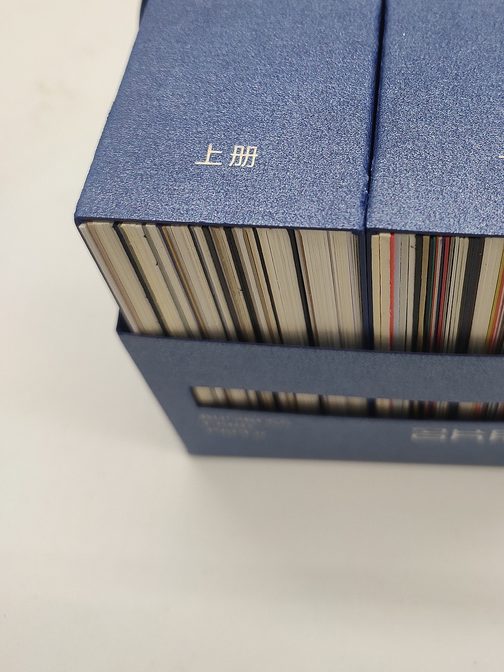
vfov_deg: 47.2
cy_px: 170
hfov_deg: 36.8
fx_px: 738
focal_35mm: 38
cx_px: 378
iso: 209
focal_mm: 4.74
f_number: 1.79
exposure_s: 1/120
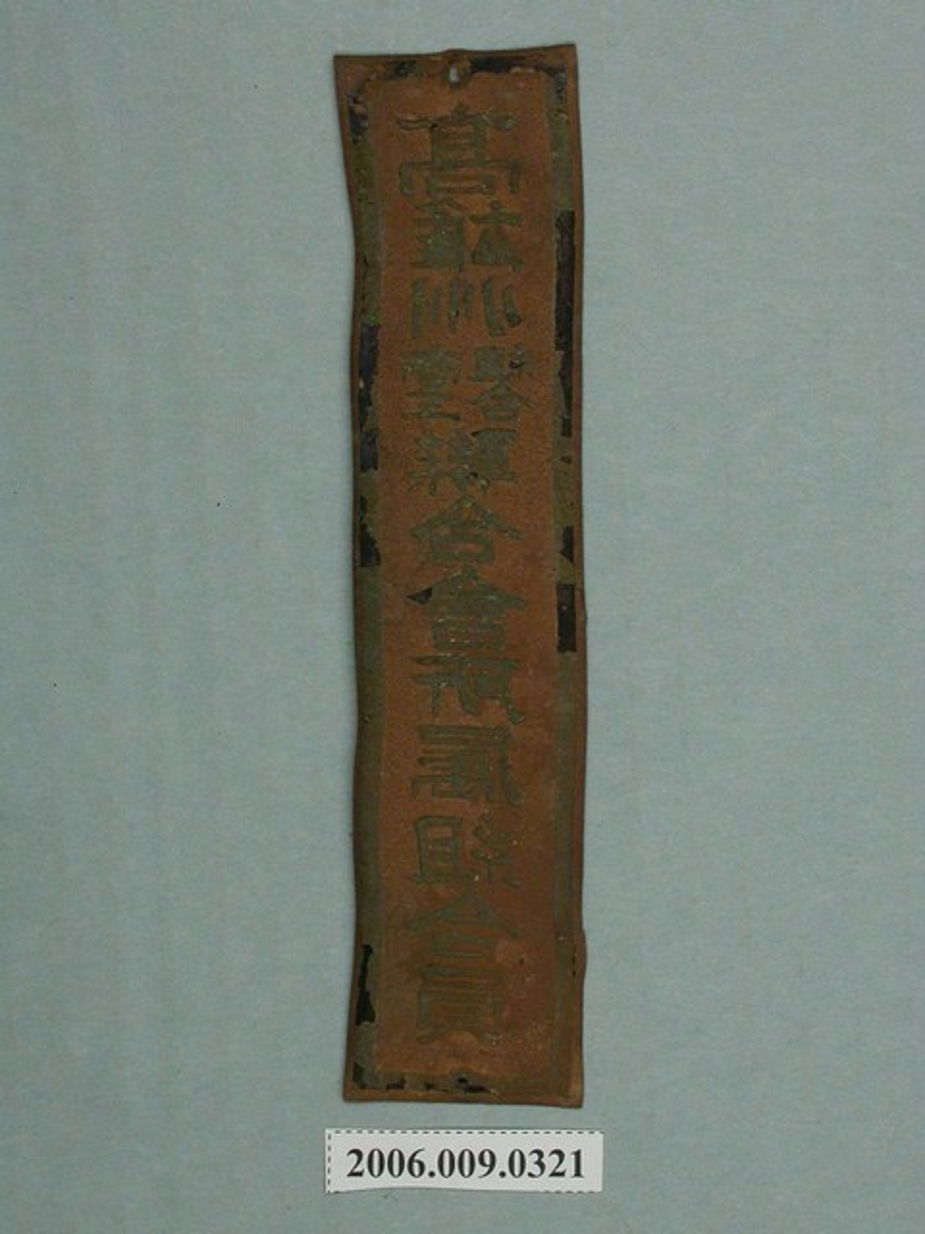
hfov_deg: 12.9
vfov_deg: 17.1
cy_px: 617
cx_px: 462
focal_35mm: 115
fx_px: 4097
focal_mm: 23.8
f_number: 6.1
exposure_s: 1/30
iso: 200
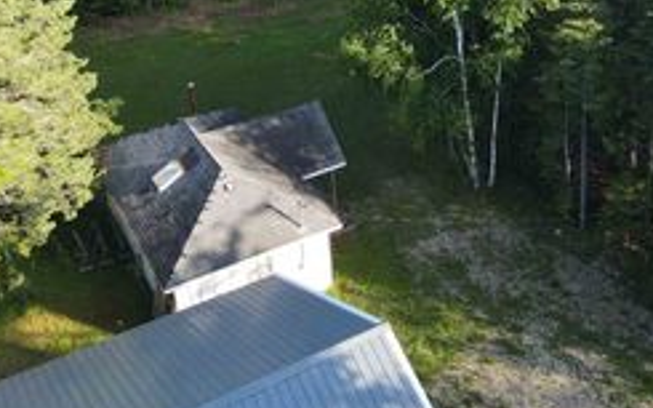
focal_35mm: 52
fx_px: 925
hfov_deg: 37.5
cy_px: -81
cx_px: 522
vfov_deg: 22.8
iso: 100
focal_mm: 4.5
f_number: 2.8
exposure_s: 1/120
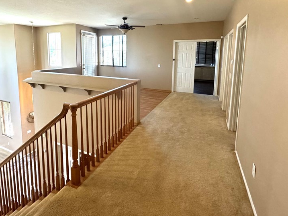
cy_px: 75
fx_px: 166
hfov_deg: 81.5
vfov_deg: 64.5
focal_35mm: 20
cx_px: 130
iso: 320
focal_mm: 2.22
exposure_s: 1/87
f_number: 2.2
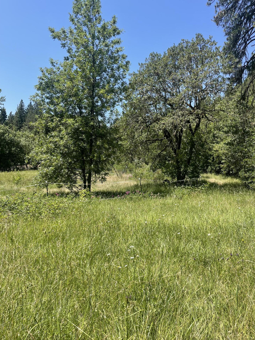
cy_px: 171
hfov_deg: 51.3
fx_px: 265
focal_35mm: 27
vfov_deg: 65.3
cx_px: 131
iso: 32
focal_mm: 4.2
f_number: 1.6
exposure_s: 1/1795
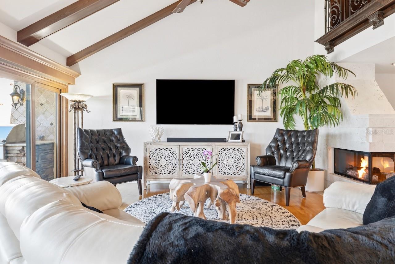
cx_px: 198
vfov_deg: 59.5
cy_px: 132
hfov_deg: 81.2
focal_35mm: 21
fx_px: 230
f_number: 8
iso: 400
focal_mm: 21
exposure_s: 1/3
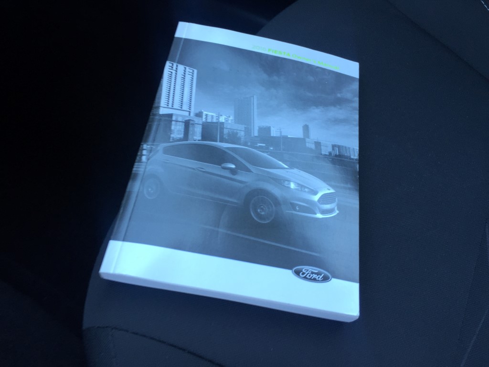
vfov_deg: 48.2
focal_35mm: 29
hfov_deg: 61.7
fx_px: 410
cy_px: 184
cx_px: 244
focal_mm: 4.15
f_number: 2.2
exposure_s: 1/60
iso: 32
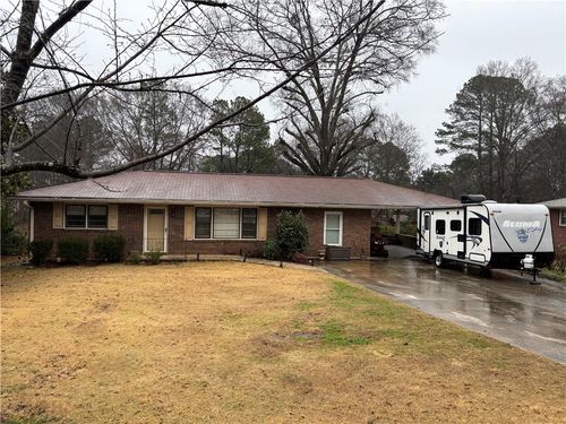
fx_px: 425
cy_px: 212
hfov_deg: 67.3
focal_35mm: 26
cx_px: 283
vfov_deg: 53.1
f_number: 1.6
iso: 50
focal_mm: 5.96
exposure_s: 1/498
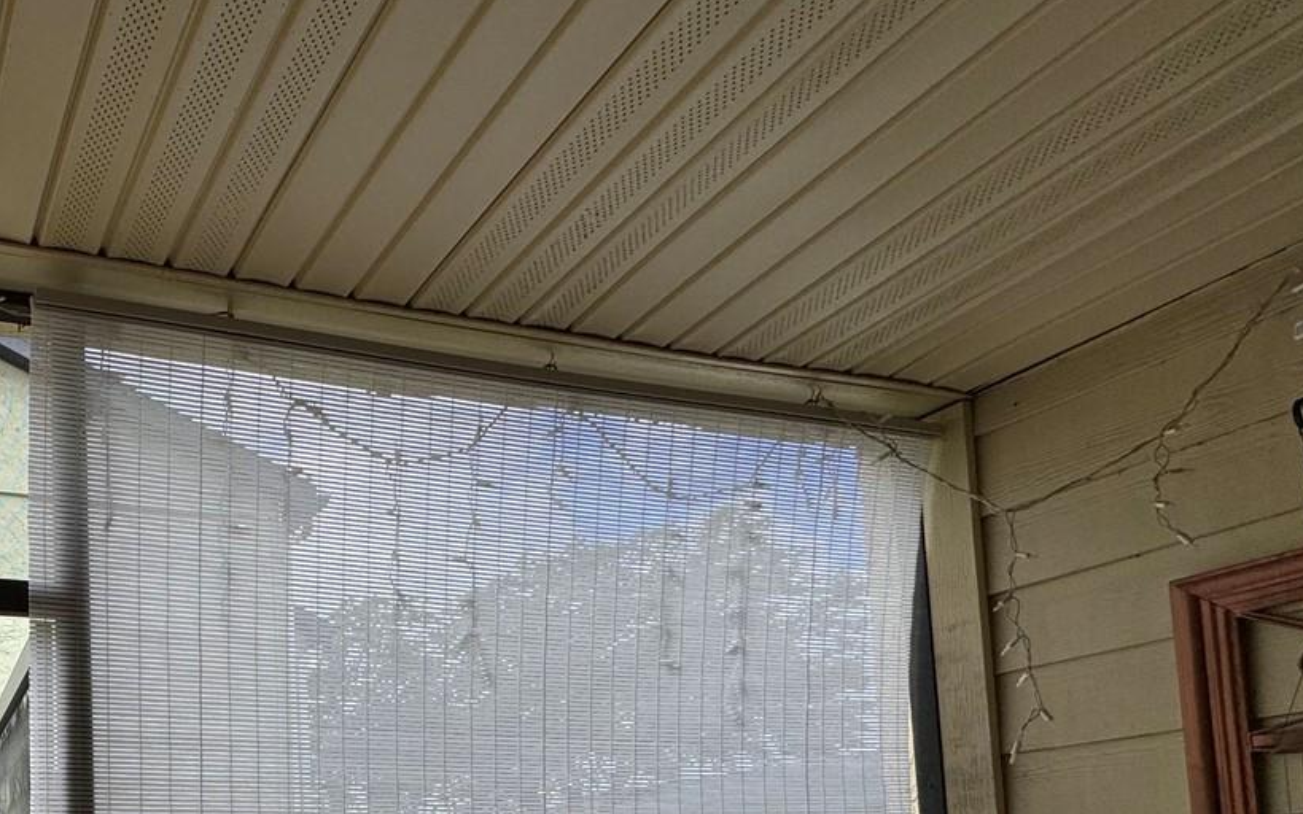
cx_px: 100
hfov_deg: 55.0
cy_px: 843
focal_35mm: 29
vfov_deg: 37.7
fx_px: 1030
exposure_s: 1/492
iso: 40
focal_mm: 2.22
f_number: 2.2
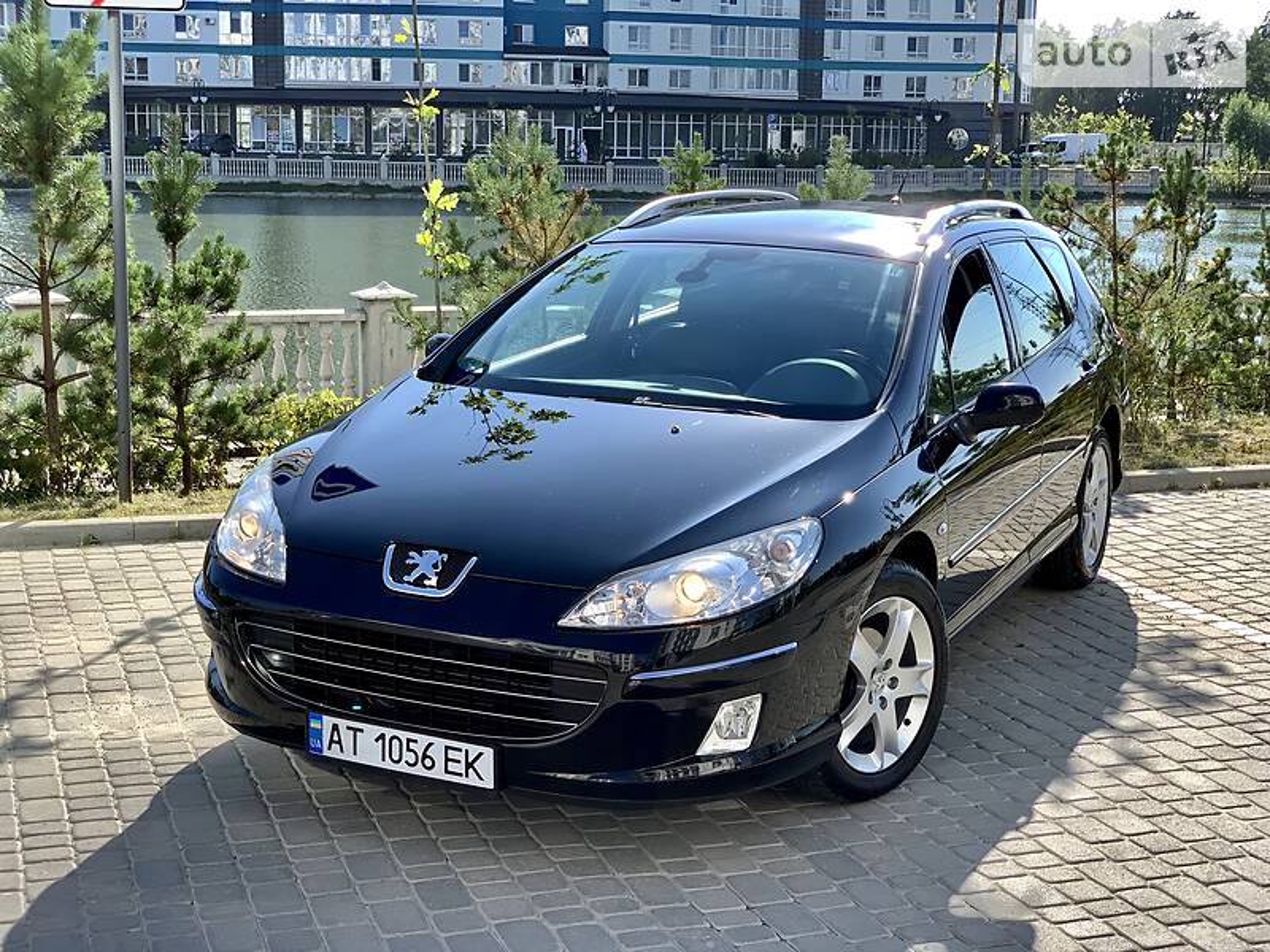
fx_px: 1908
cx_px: 635
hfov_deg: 36.8
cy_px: 476
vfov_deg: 28.0
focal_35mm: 52
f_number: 2.4
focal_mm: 6
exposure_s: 1/484
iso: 16
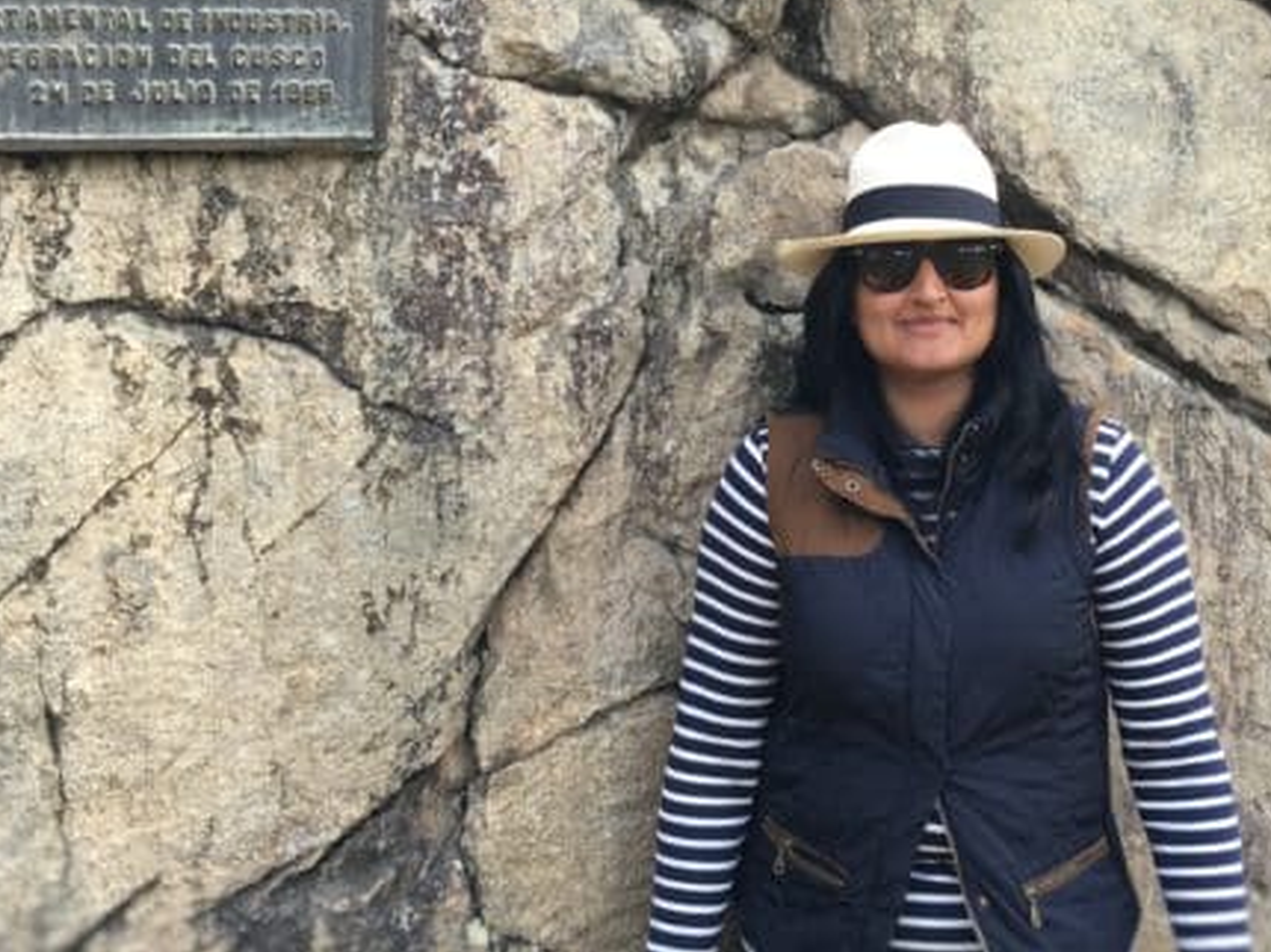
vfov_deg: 26.5
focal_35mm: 54
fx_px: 1982
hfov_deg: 35.5
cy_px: 186
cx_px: 721
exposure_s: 1/208
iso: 25
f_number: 2.2
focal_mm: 4.15
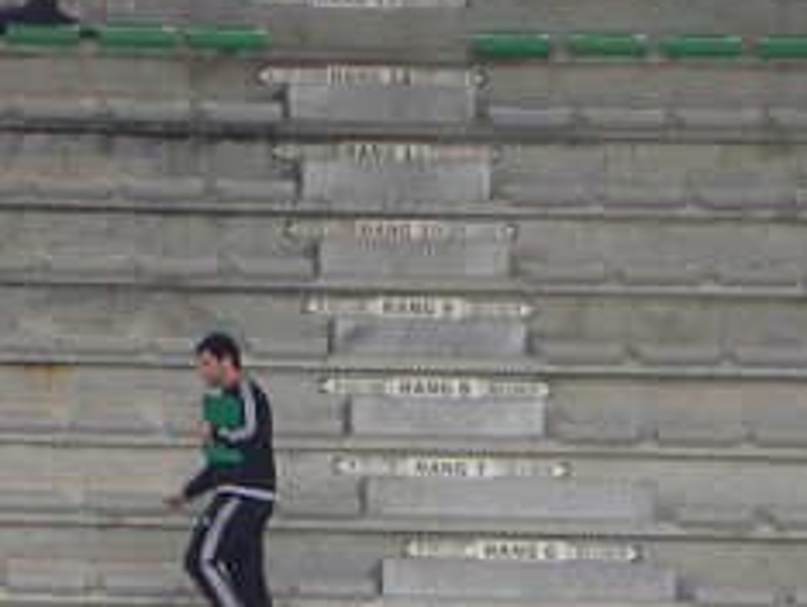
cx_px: 38
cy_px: 535
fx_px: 22543
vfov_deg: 1.5
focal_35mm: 966
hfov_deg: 2.1
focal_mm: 67.2
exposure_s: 1/34.4
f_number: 5
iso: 74
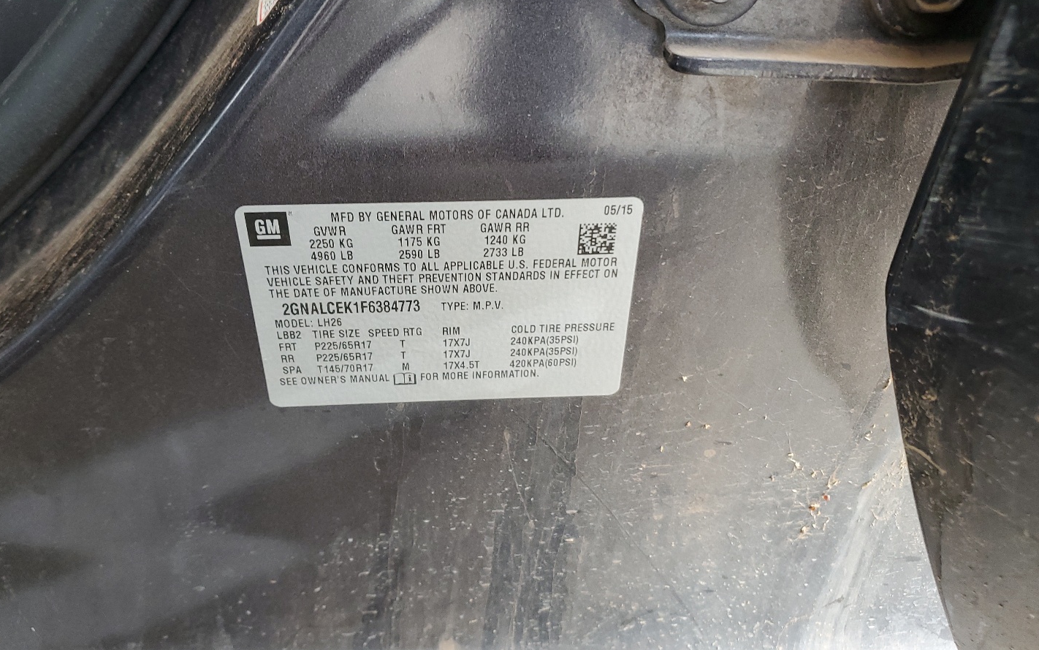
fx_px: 878
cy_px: 312
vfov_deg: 40.6
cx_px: 484
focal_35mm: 31
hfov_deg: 61.2
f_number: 1.5
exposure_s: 1/60.2
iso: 105
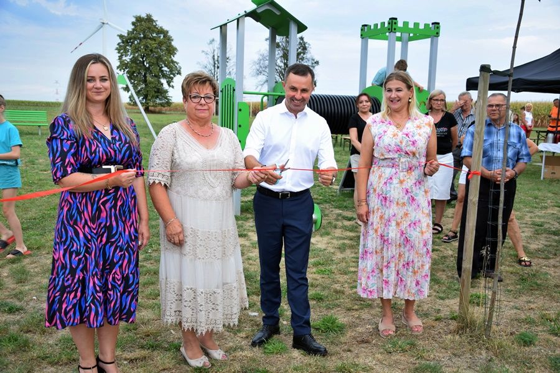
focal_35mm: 38
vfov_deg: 35.5
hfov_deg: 51.3
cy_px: 186
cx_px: 280
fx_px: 583
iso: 100
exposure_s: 1/125
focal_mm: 25
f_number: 4
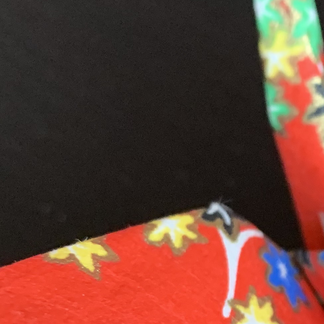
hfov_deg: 17.4
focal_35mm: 95
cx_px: 388
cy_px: 344
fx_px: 1006
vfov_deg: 17.7
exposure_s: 1/60
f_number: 1.8
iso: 250
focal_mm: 4.25
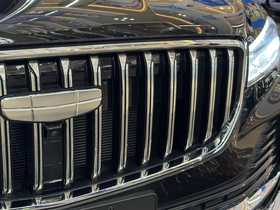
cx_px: 137
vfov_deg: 23.3
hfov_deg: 30.7
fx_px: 510
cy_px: 97
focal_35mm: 63
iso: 200
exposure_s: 1/41
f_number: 1.78
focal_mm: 6.76
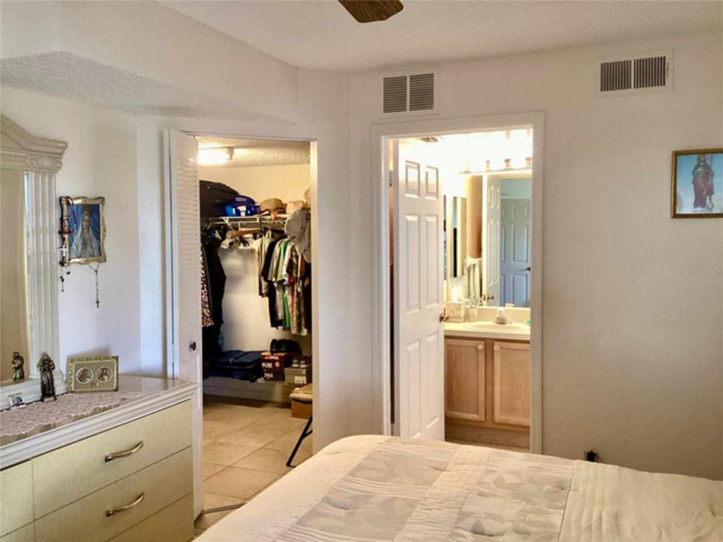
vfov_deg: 45.4
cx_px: 362
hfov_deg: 58.4
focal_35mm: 31
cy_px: 271
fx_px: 647
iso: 200
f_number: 2.4
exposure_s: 1/60
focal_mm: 3.3
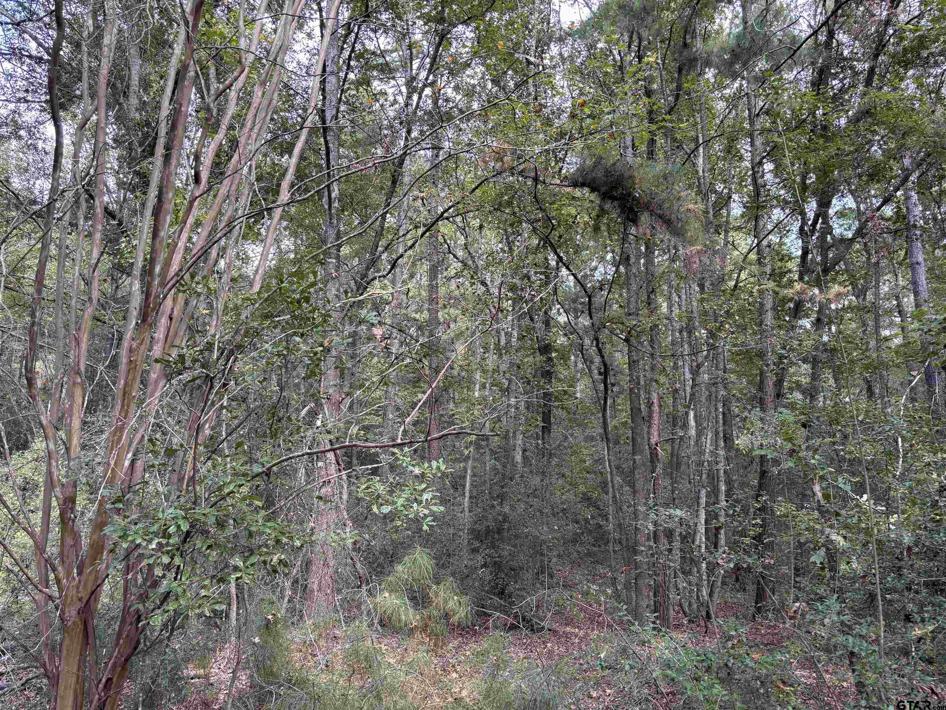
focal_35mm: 26
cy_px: 355
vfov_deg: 53.1
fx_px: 711
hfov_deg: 67.3
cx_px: 473
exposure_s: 1/155
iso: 50
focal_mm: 5.96
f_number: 1.6
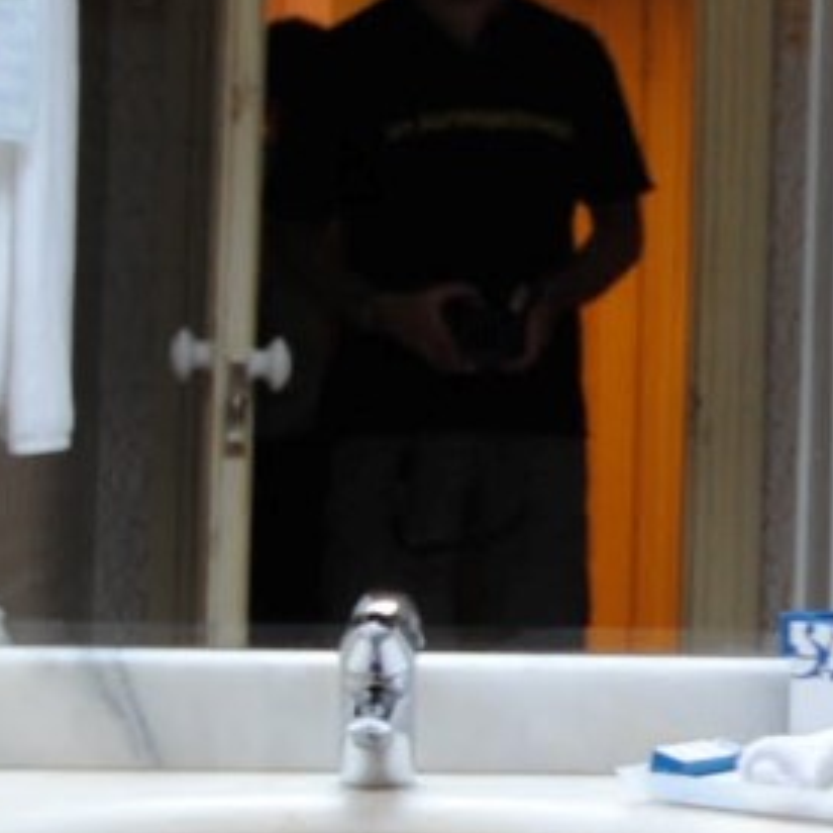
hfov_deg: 13.1
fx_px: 3485
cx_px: 1122
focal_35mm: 128
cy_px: 515
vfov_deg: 13.6
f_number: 4.5
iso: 400
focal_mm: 24
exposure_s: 1/20
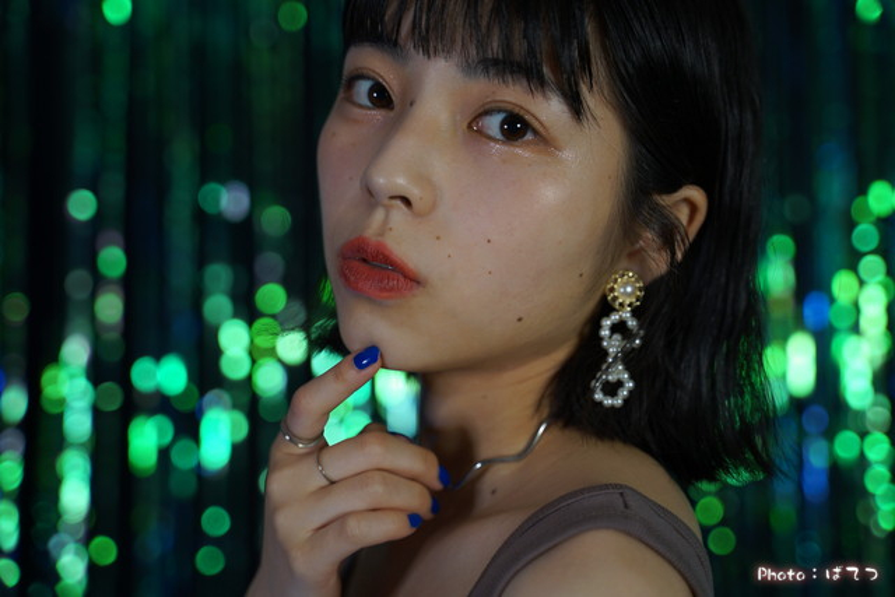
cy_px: 298
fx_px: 1417
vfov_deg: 23.8
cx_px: 448
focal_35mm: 57
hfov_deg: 35.0
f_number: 2.8
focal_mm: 57
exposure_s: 1/60
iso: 125
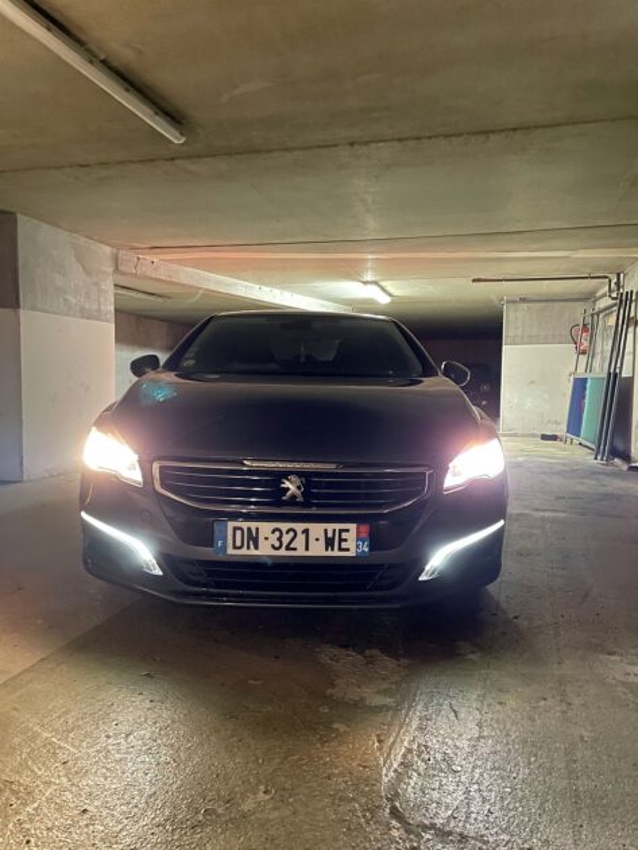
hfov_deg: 53.1
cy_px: 425
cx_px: 319
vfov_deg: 67.3
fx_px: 639
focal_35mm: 26
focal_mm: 4.2
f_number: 1.6
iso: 1000
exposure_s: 1/20
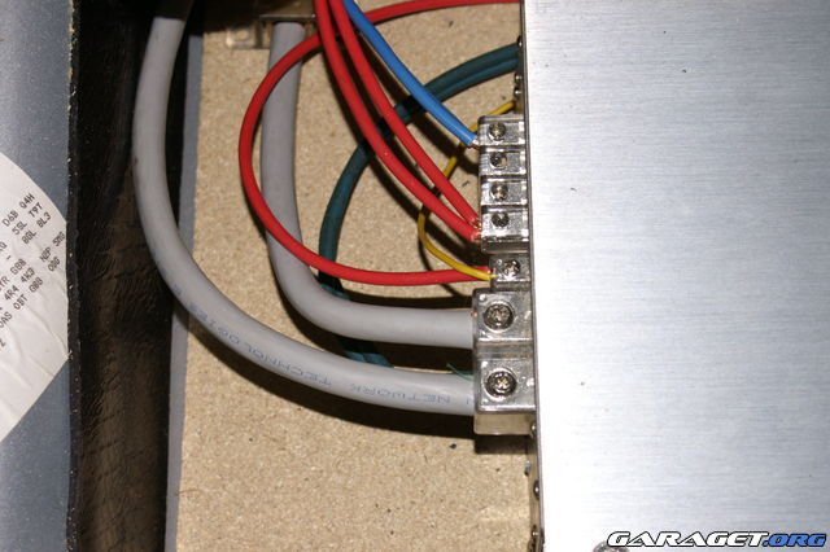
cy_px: 276
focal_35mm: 90
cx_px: 415
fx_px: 2074
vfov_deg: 15.2
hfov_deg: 22.6
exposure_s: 1/125
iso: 400
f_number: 5.6
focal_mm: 60
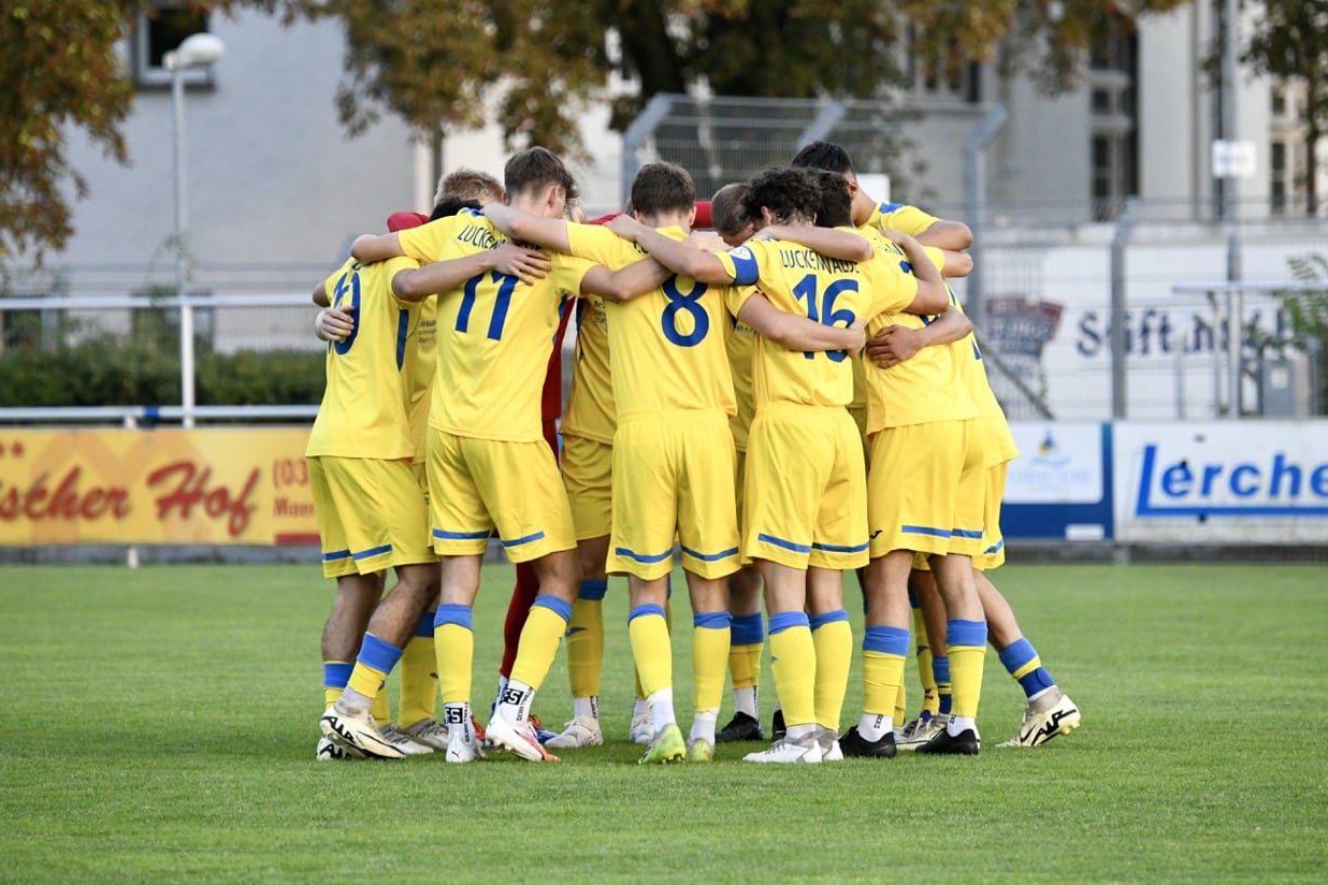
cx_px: 655
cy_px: 449
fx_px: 10697
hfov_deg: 7.1
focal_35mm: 290
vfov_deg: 4.7
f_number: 5.6
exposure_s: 1/1600
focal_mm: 280
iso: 3200
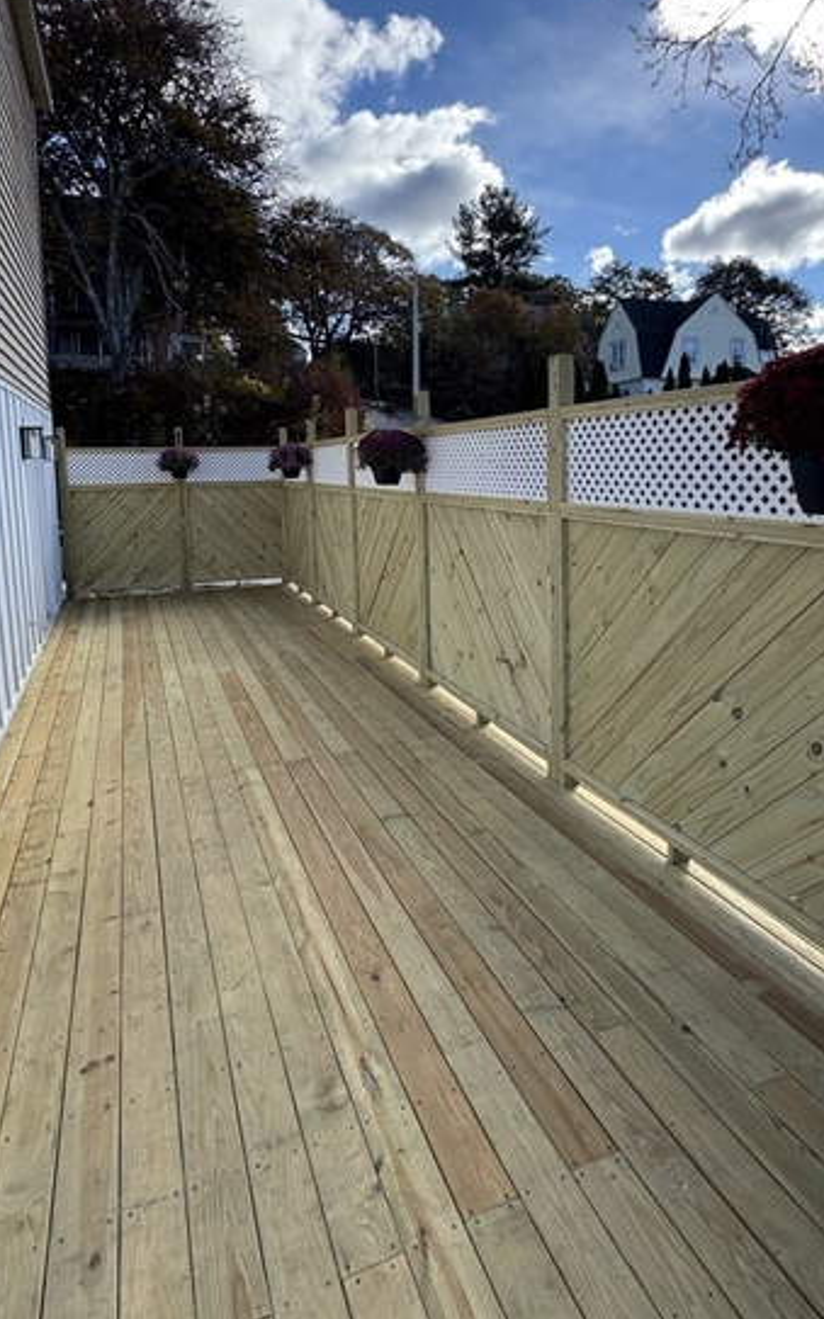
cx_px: 438
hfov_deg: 57.2
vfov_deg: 81.6
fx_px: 755
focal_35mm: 21
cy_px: 547
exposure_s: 1/741
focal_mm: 2.22
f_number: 2.2
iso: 40
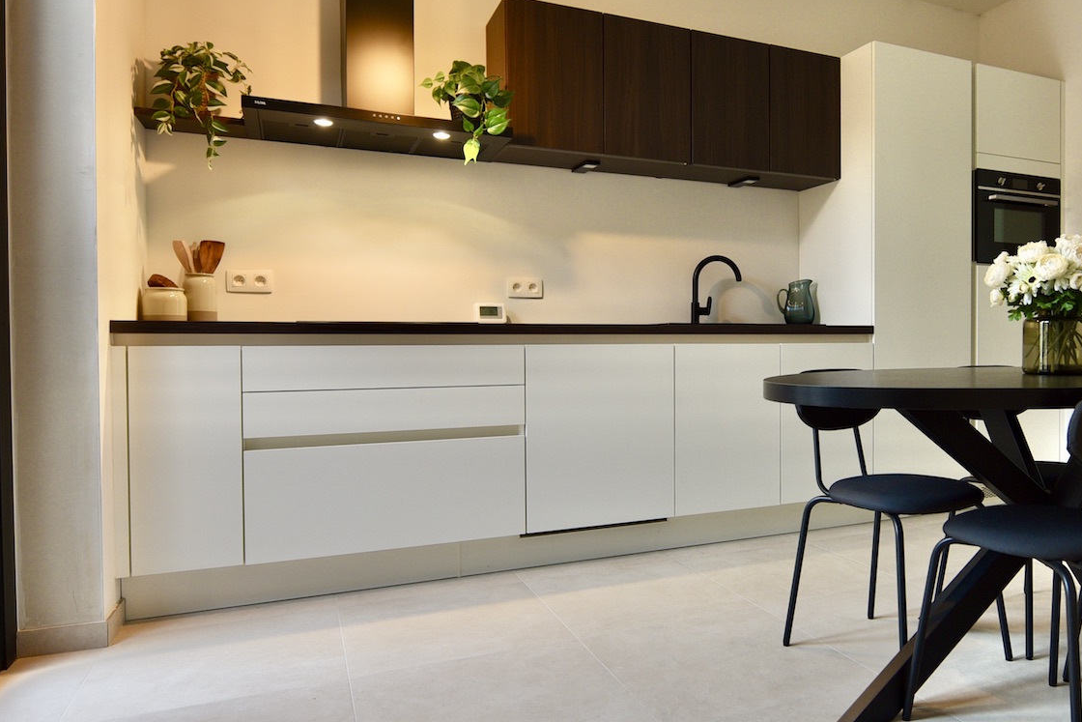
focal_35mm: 24
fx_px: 721
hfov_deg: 71.3
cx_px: 733
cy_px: 351
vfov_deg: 53.1
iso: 200
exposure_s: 1/50
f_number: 2.8
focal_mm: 14
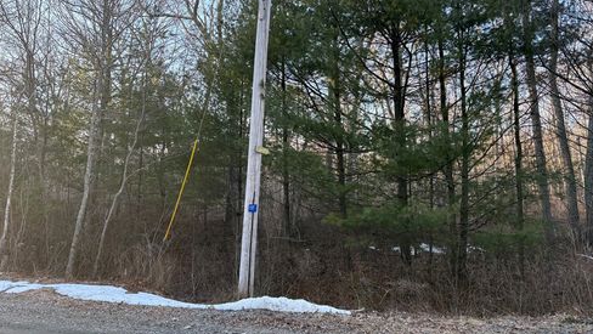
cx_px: 294
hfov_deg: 66.0
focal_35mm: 29
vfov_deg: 39.7
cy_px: 111
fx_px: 456
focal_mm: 5.96
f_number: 1.6
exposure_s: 1/241
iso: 64
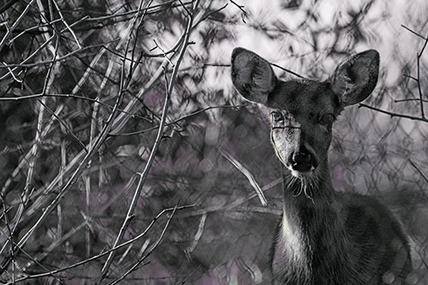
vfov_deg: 1.8
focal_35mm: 750
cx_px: 214
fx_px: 8913
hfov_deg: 2.8
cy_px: 142
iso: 1000
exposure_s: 1/2000
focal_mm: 750
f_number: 11
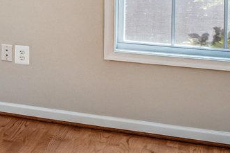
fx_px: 670
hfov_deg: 13.7
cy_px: -68
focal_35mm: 105
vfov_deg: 12.5
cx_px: -326
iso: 400
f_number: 8
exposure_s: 1/200
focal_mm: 17
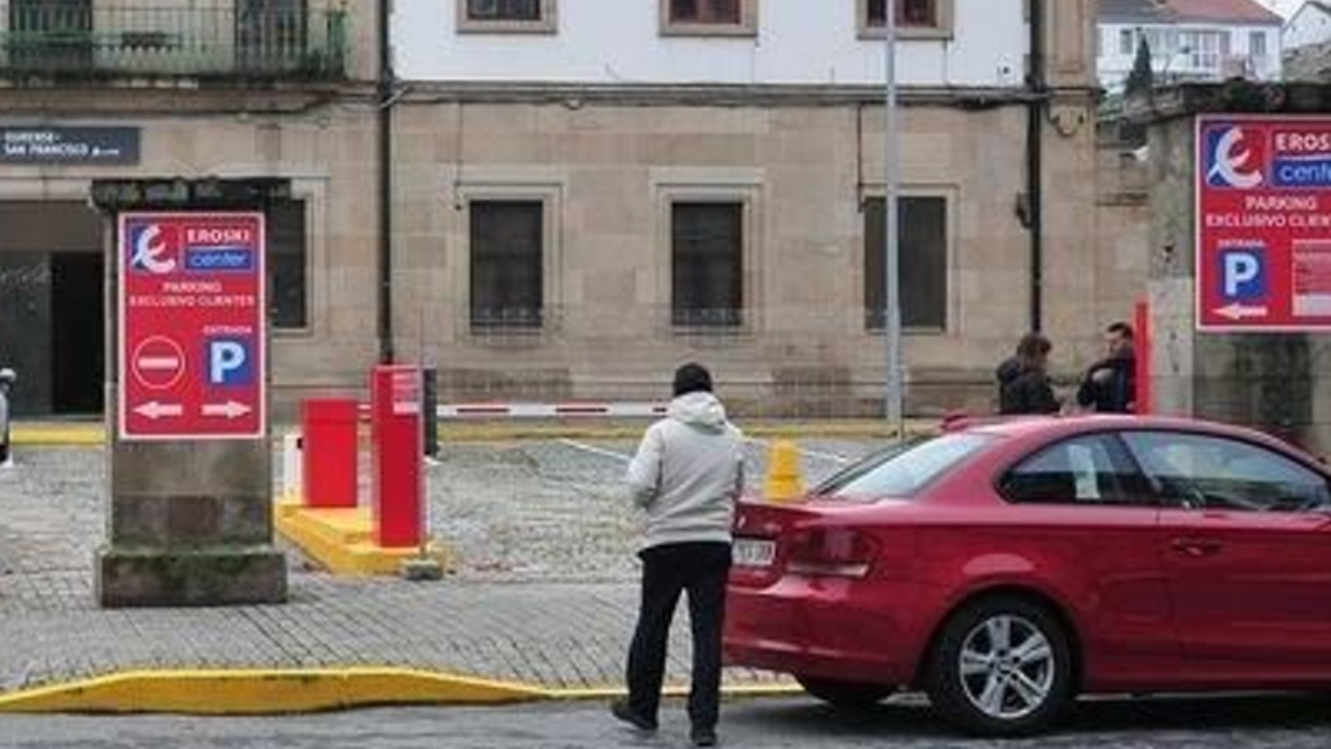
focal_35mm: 73
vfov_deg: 16.5
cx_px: 172
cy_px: 381
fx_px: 2577
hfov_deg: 28.0
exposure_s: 1/200
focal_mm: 35
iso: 400
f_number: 5.6
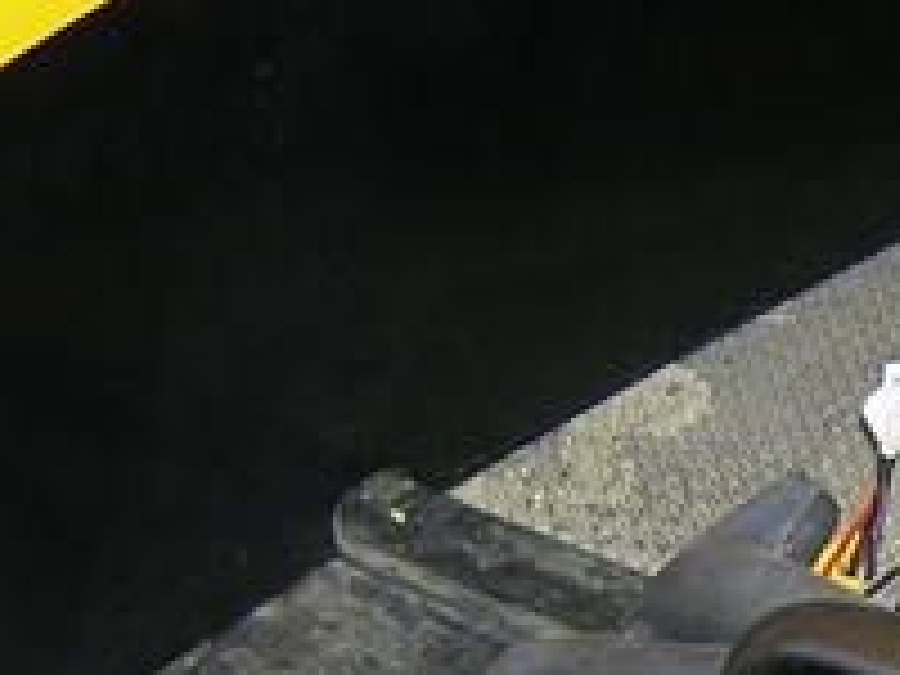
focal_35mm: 115
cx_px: 1076
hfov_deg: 16.4
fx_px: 2990
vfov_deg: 12.8
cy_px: 504
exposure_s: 1/60.1
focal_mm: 4.7
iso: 120
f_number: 2.6
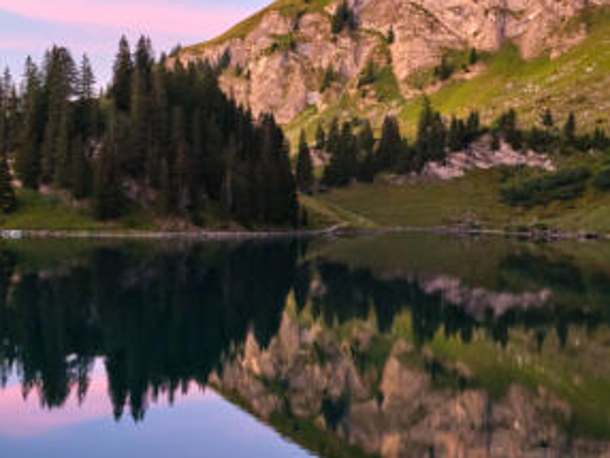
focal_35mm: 48
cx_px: 73
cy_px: 240
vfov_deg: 30.3
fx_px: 847
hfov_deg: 37.3
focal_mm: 32
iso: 6400
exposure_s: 1/30
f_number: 8
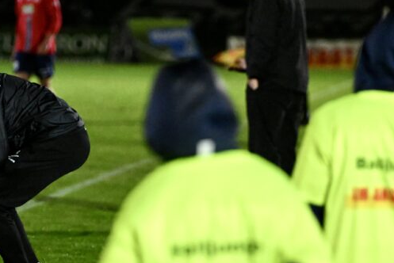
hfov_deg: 6.7
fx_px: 3384
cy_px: 244
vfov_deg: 4.4
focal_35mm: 309
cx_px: 103
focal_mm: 150
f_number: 2.8
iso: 8000
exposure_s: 1/1600
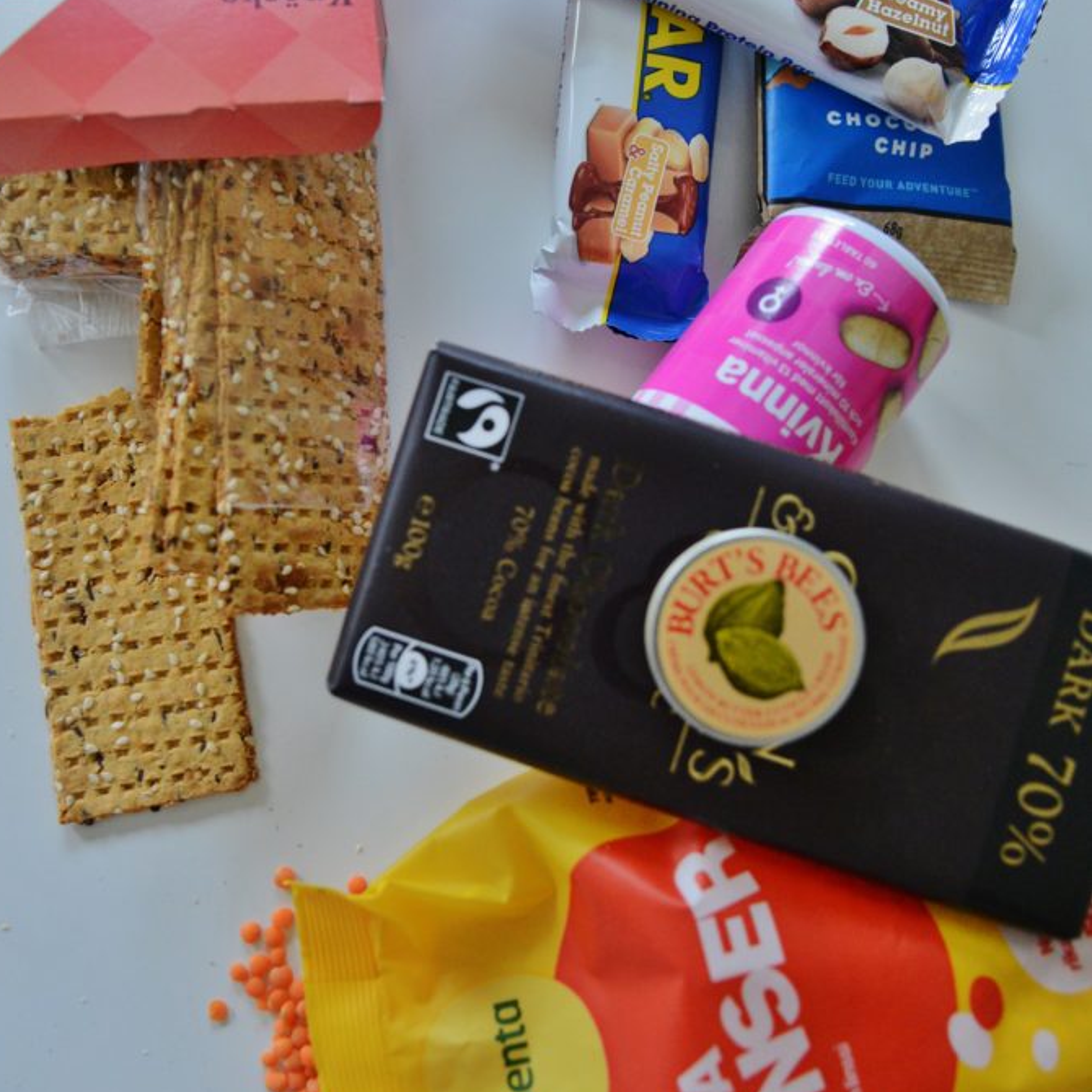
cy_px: 487
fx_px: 1392
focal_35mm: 39
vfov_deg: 42.8
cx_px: 536
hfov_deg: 42.8
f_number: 4
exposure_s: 1/80
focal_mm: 30
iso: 4000
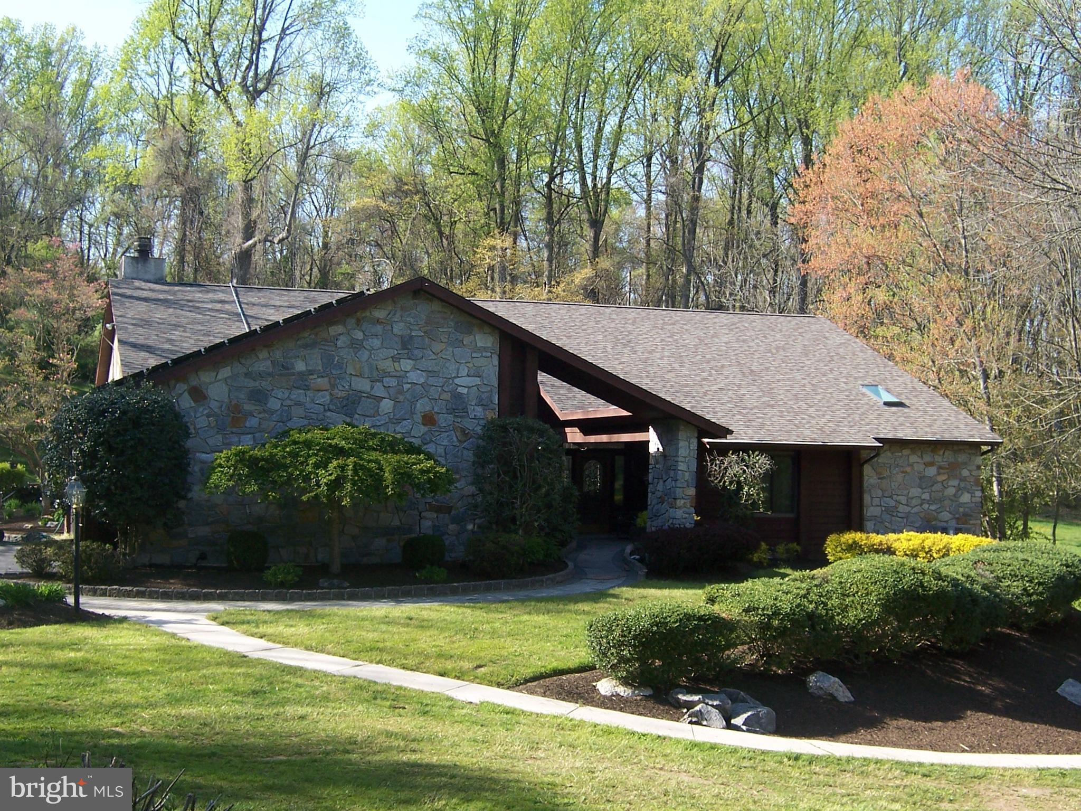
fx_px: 1530
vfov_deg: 29.7
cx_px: 540
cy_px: 406
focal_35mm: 49
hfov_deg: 38.9
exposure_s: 1/250
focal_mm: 8.2
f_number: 4
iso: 80
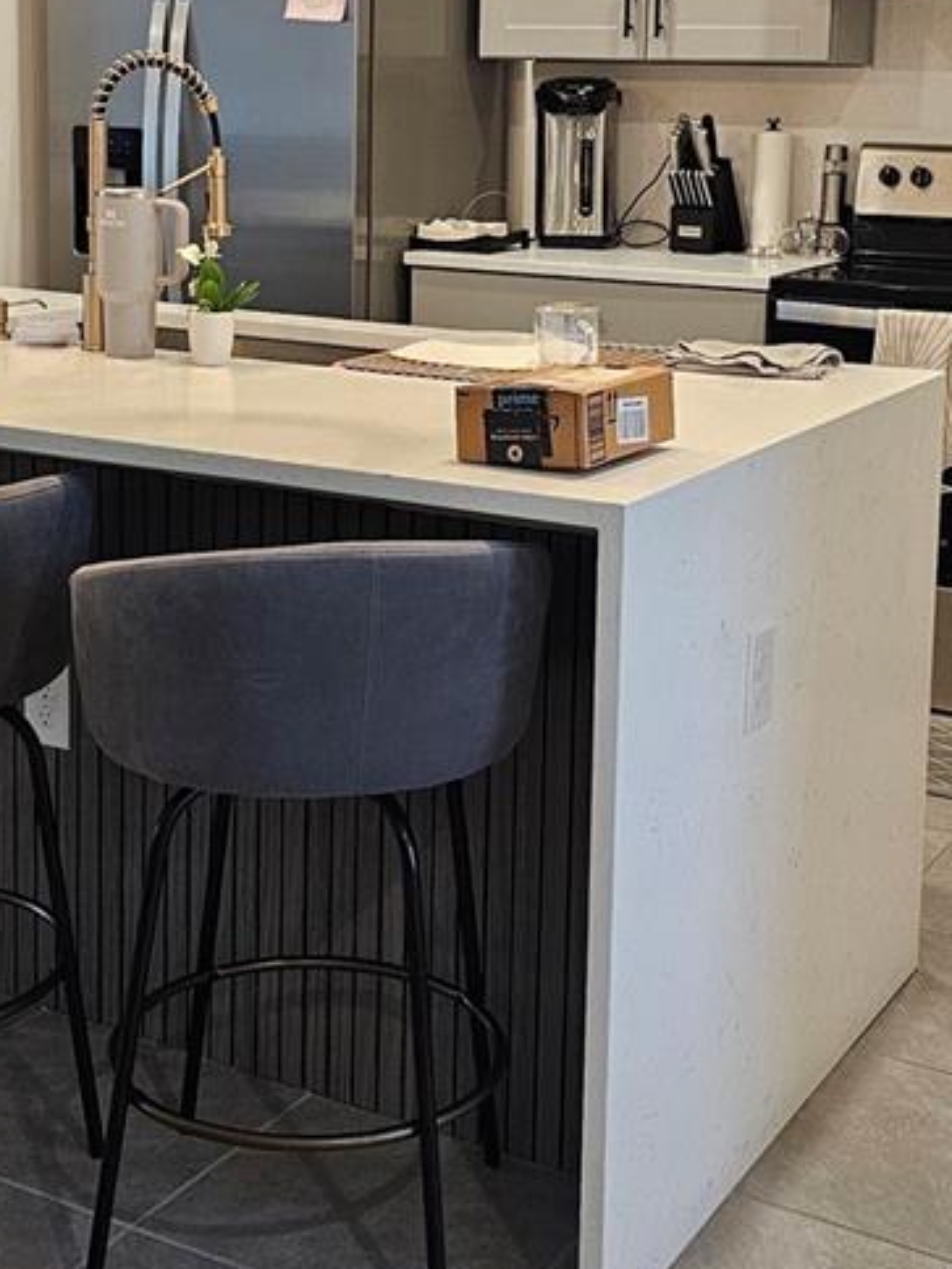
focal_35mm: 57
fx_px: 2090
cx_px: 433
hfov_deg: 25.6
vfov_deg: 33.1
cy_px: 322
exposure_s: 1/120
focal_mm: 6.3
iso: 320
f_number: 1.7
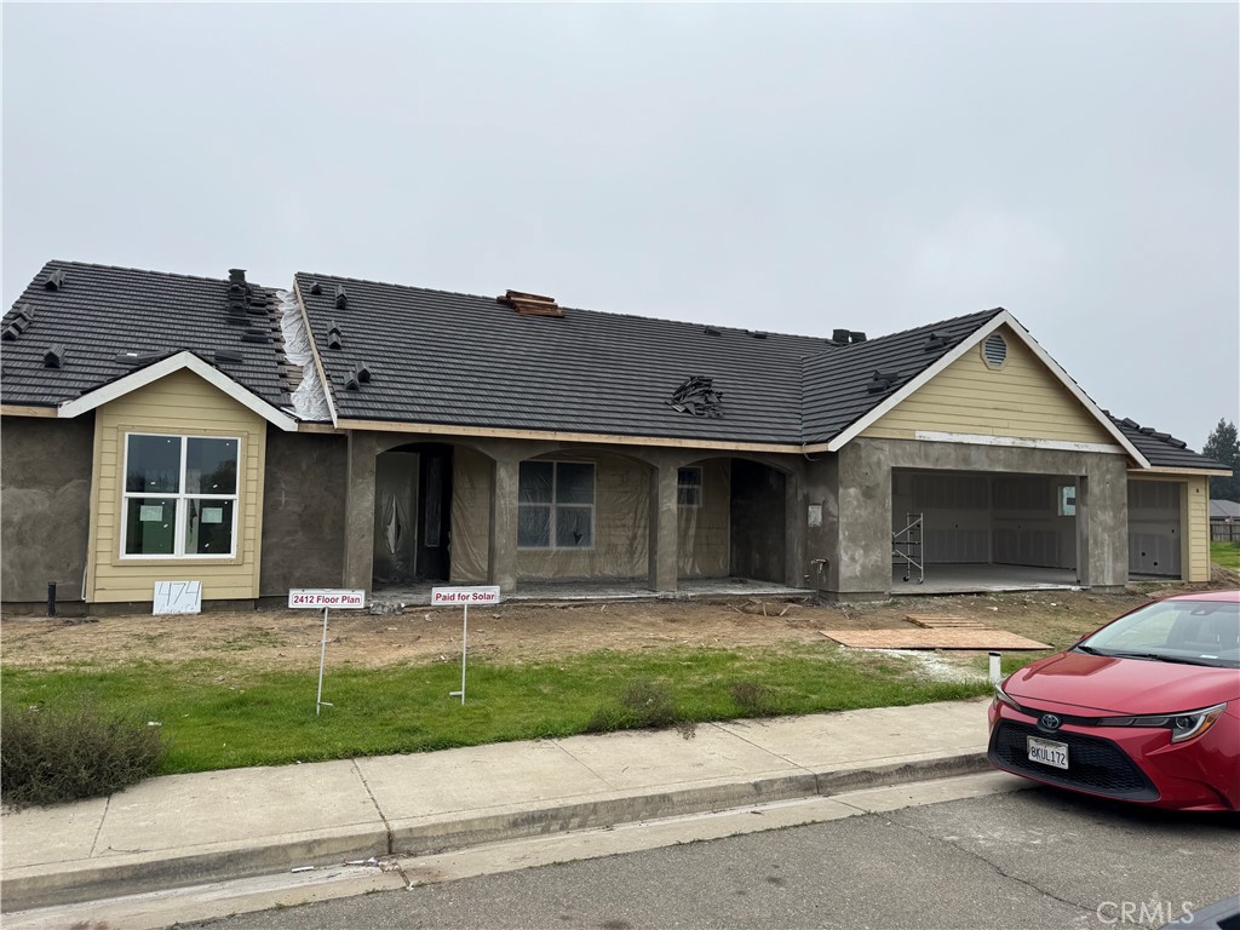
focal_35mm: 24
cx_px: 620
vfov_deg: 56.8
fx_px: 860
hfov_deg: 71.6
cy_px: 465
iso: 80
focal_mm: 6.76
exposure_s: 1/1488
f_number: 1.78
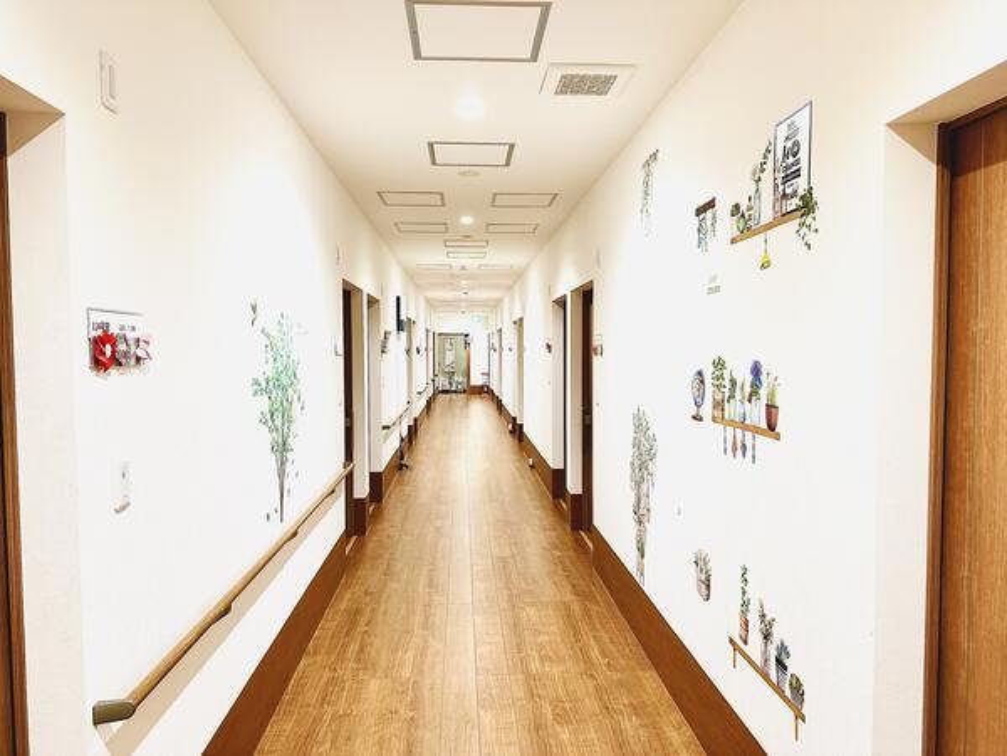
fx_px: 698
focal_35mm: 24
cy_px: 378
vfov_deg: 56.8
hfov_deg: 71.6
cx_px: 504
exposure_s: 1/100
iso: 160
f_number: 1.78
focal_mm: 6.86
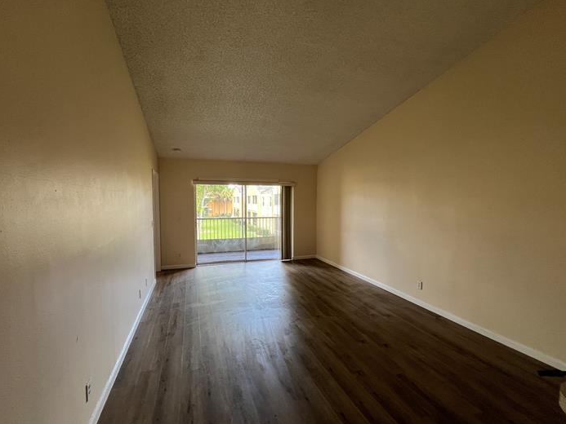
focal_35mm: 15
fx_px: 245
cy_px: 214
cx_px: 272
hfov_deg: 98.1
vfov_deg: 81.8
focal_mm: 1.57
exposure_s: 1/99
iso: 160
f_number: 1.8
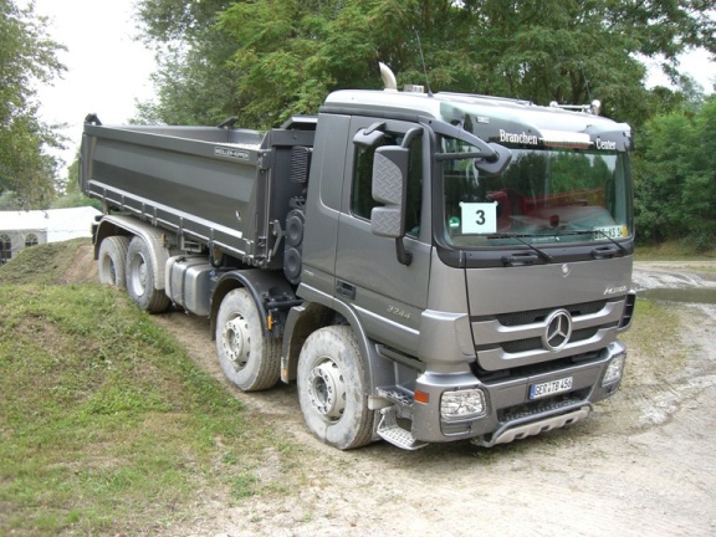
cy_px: 268
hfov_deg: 49.0
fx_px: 786
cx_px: 358
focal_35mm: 38
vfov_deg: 37.7
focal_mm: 6.2
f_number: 2.7
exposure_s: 1/100
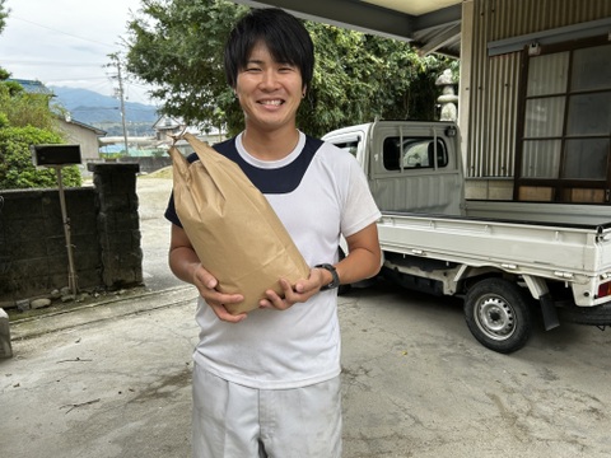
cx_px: 306
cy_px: 229
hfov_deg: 67.3
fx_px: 459
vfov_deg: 53.1
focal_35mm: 26
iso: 40
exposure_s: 1/249
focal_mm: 5.7
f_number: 1.5
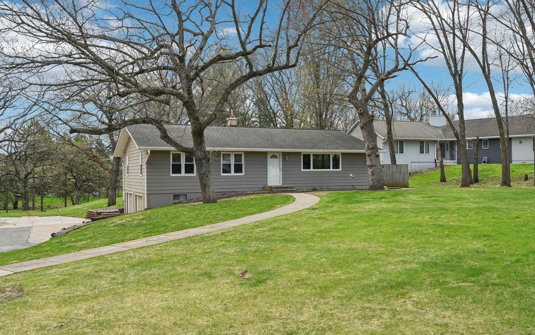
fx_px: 452
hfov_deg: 61.2
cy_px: 166
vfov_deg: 40.6
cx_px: 269
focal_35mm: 31
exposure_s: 1/640
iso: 400
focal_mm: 30
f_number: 8
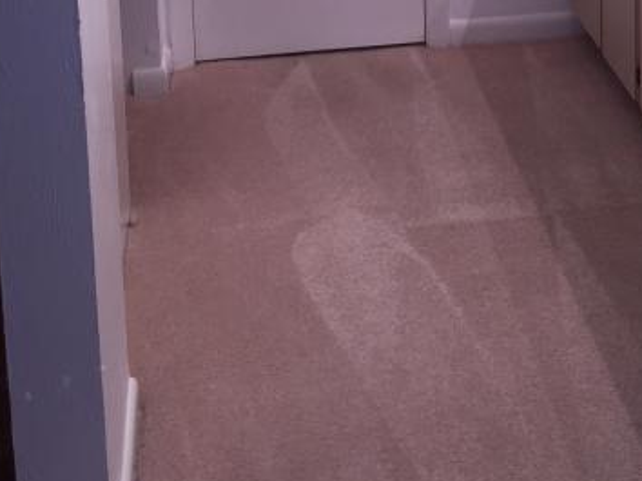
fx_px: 1557
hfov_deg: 22.9
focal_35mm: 84
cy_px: -189
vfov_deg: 16.4
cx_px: 522
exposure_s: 1/41
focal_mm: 4.15
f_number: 2.2
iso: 32
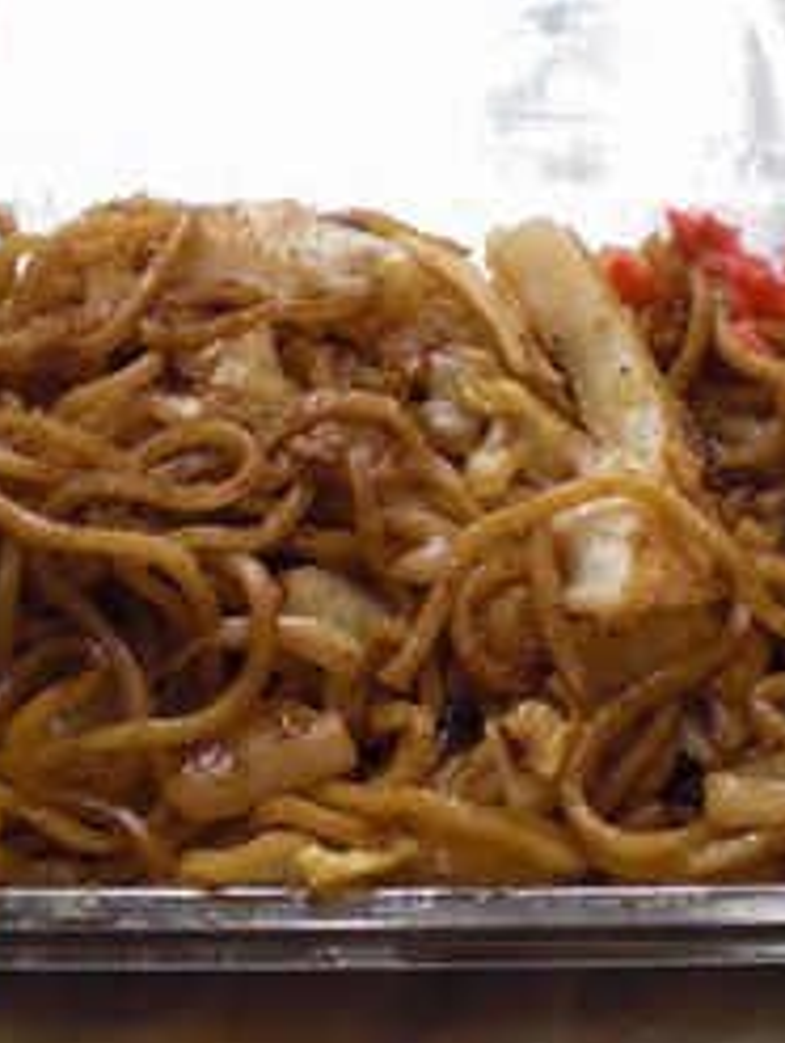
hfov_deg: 27.6
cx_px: 336
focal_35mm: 53
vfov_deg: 36.1
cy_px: 543
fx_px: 1598
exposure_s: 1/100
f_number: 3.1
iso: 100
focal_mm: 6.3
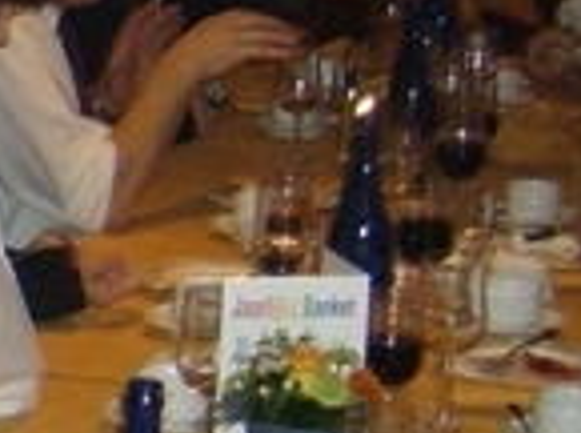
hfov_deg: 11.8
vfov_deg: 9.9
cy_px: 239
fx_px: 2495
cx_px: -609
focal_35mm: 149
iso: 200
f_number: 2.8
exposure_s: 1/60
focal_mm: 6
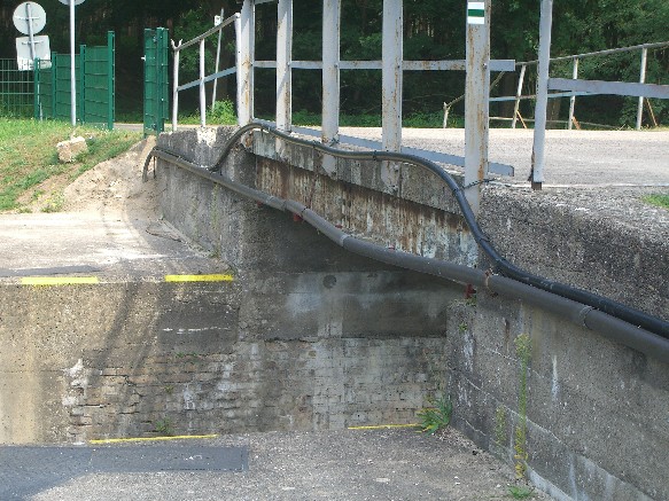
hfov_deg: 24.4
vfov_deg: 18.4
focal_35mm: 80
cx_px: 334
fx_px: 1546
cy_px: 250
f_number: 4.4
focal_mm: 16.6
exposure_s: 1/100
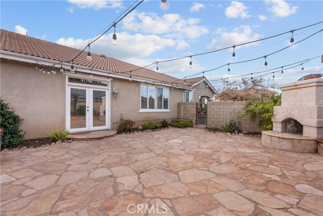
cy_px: 108
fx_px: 144
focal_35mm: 16
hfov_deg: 96.7
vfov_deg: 73.8
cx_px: 162
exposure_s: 1/160
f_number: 22
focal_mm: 16
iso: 2000
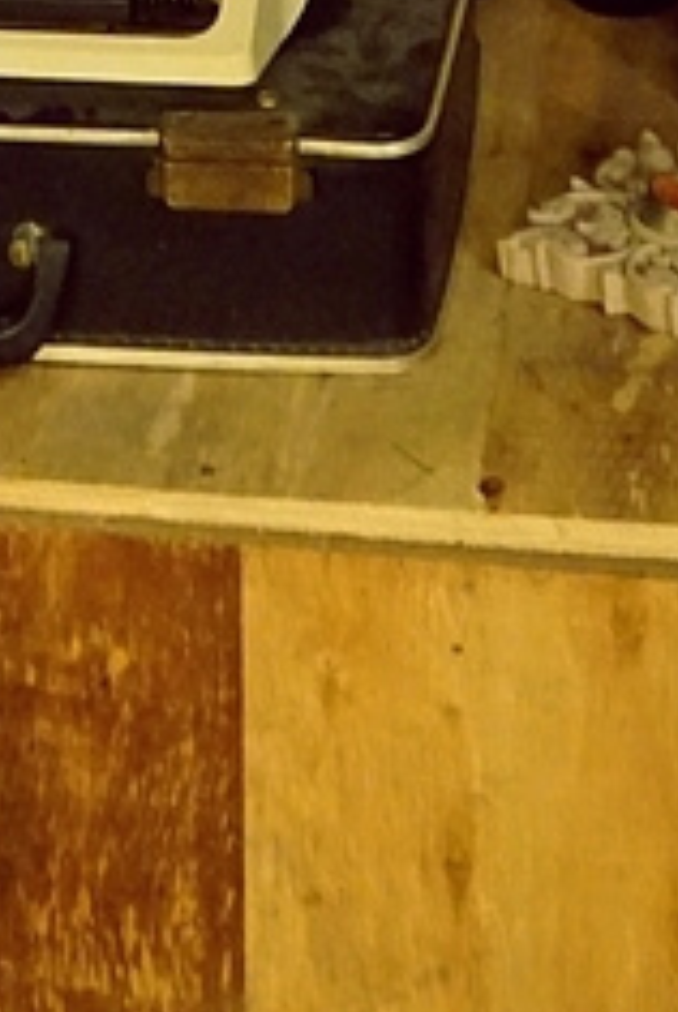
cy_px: -948
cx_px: -6
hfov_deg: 10.5
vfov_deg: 13.7
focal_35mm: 130
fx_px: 3661
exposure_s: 1/8
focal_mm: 20
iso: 3200
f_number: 4
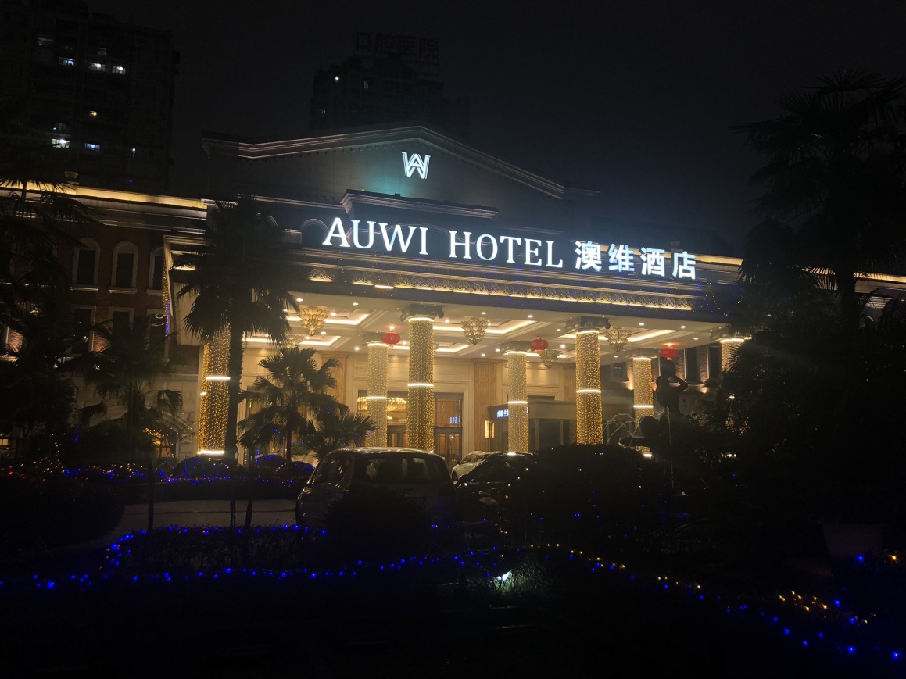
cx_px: 464
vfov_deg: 48.2
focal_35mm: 29
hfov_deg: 61.7
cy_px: 350
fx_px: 759
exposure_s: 1/50
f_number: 1.8
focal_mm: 3.99
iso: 160
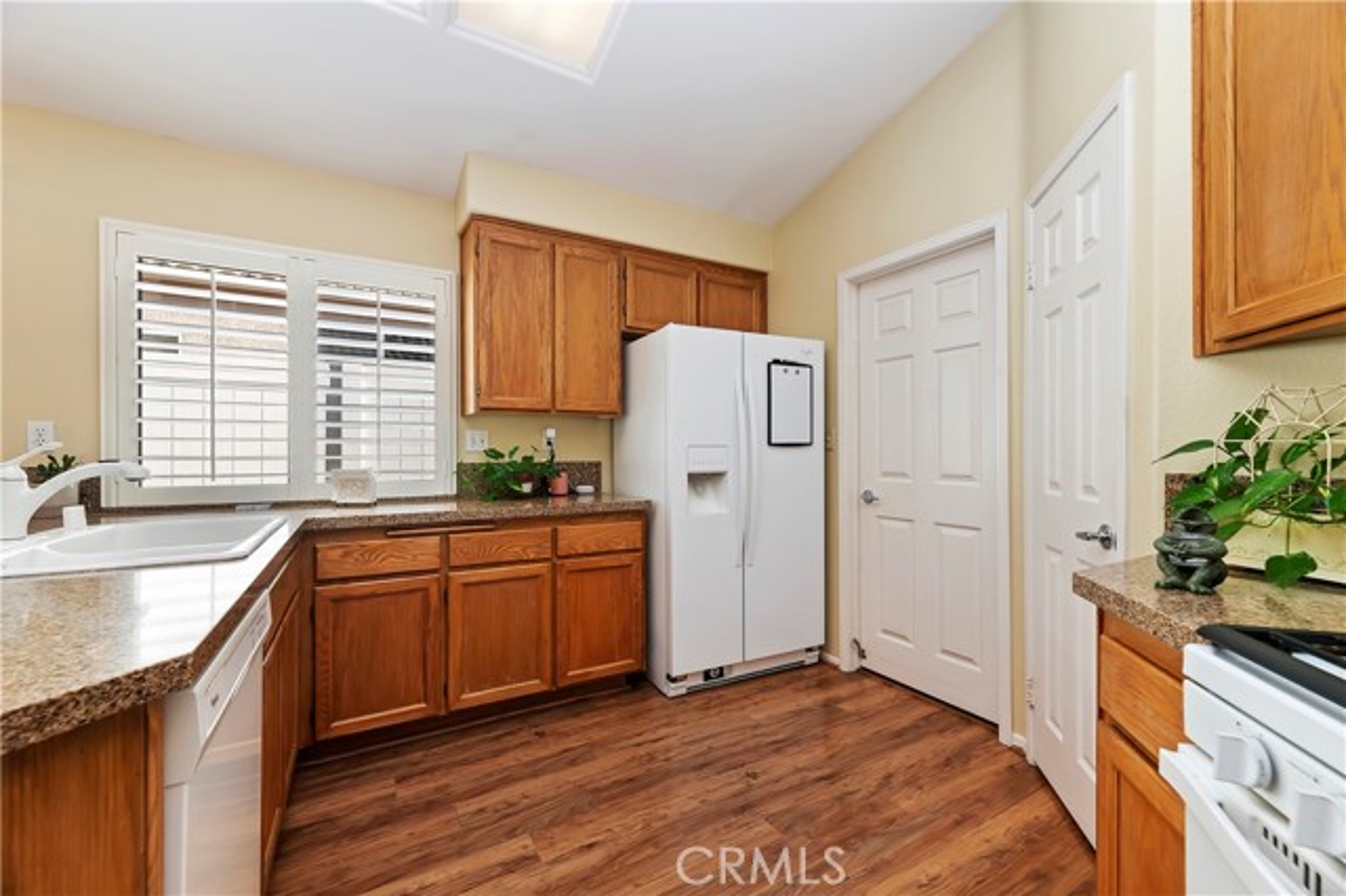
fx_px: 523
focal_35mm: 14
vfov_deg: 81.1
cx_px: 673
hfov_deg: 104.3
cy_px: 448
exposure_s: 1/15
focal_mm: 14
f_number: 10
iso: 500
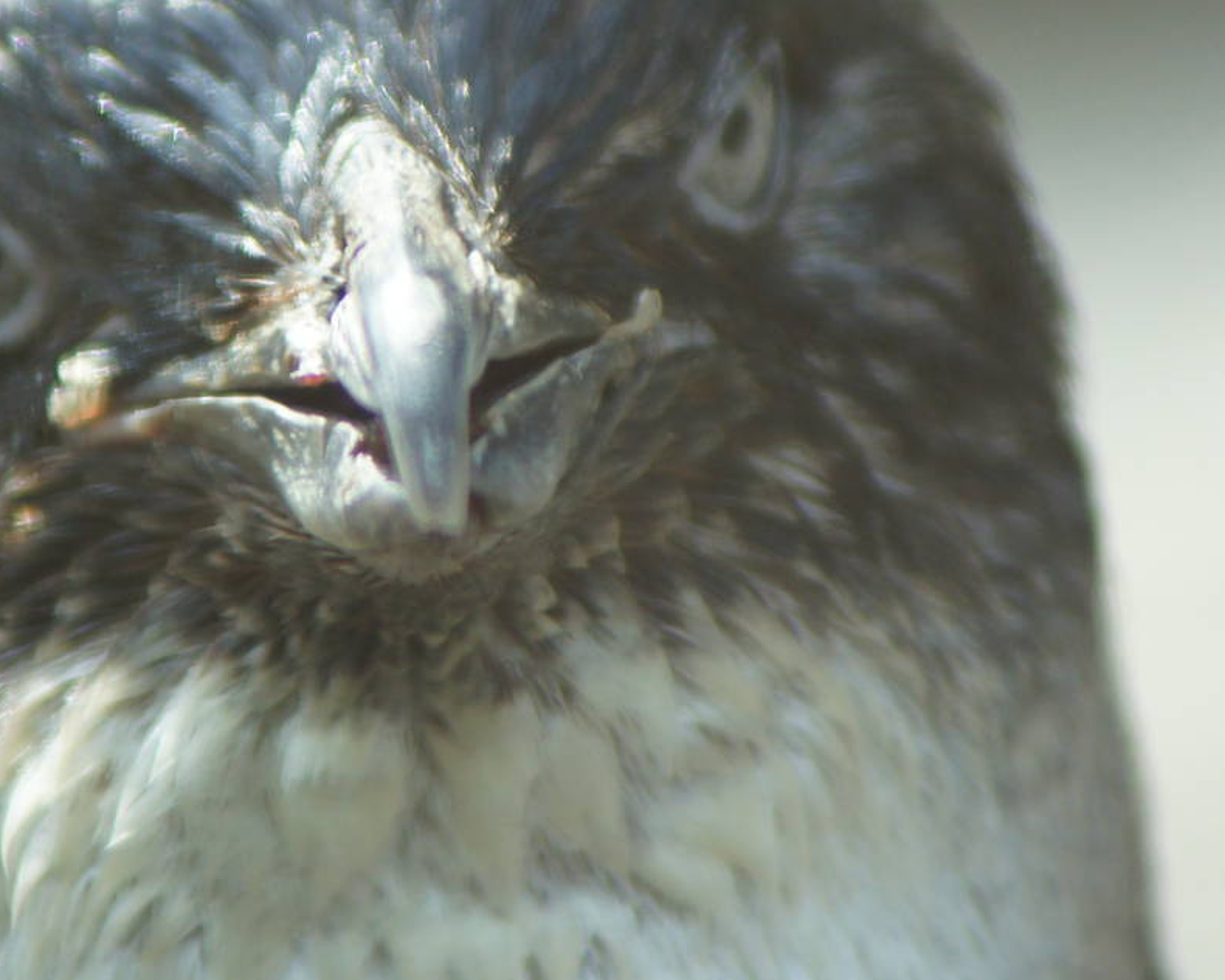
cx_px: 364
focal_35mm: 855
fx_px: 30998
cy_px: 353
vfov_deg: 1.8
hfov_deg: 2.3
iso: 500
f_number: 5.6
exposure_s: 1/500
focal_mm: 300
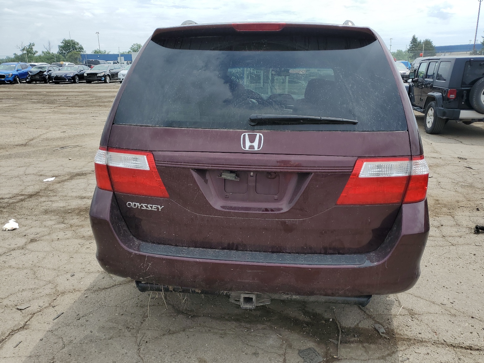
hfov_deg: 65.3
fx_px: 378
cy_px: 182
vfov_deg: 51.4
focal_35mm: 27
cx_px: 248
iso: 50
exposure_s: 1/3333
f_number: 1.5
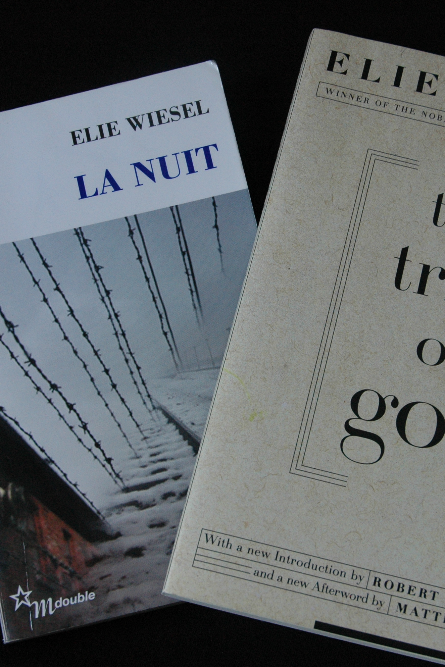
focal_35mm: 66
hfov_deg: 20.6
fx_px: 1219
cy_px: 332
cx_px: 317
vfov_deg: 30.6
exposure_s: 1/125
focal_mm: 29
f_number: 5.6
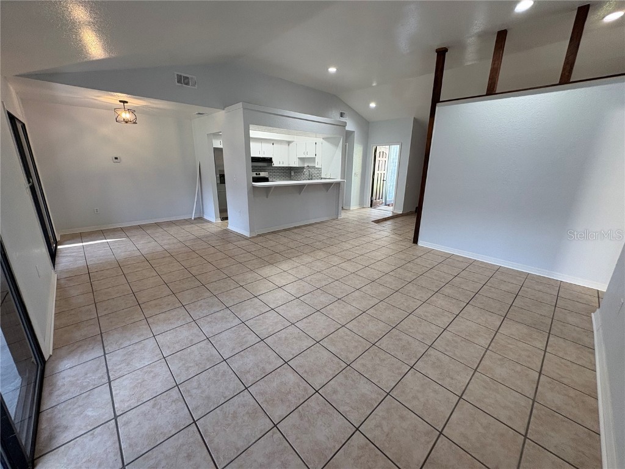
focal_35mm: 14
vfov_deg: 85.7
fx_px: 253
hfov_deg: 102.1
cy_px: 234
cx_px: 312
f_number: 2.2
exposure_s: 1/120
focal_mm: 2.22
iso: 200
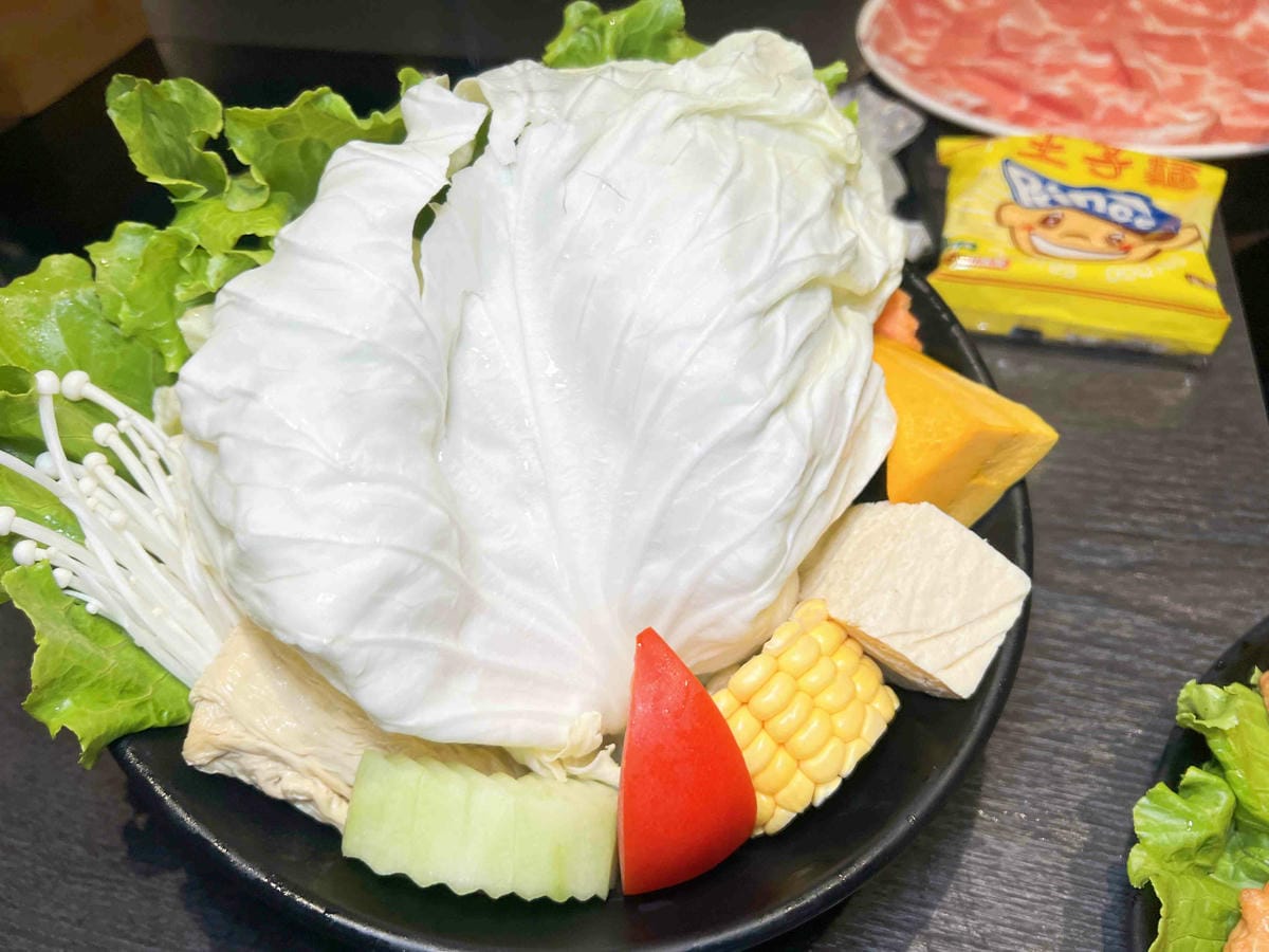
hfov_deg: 67.3
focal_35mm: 26
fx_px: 953
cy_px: 476
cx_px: 634
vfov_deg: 53.1
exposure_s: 1/121
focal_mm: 5.7
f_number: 1.5
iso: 50
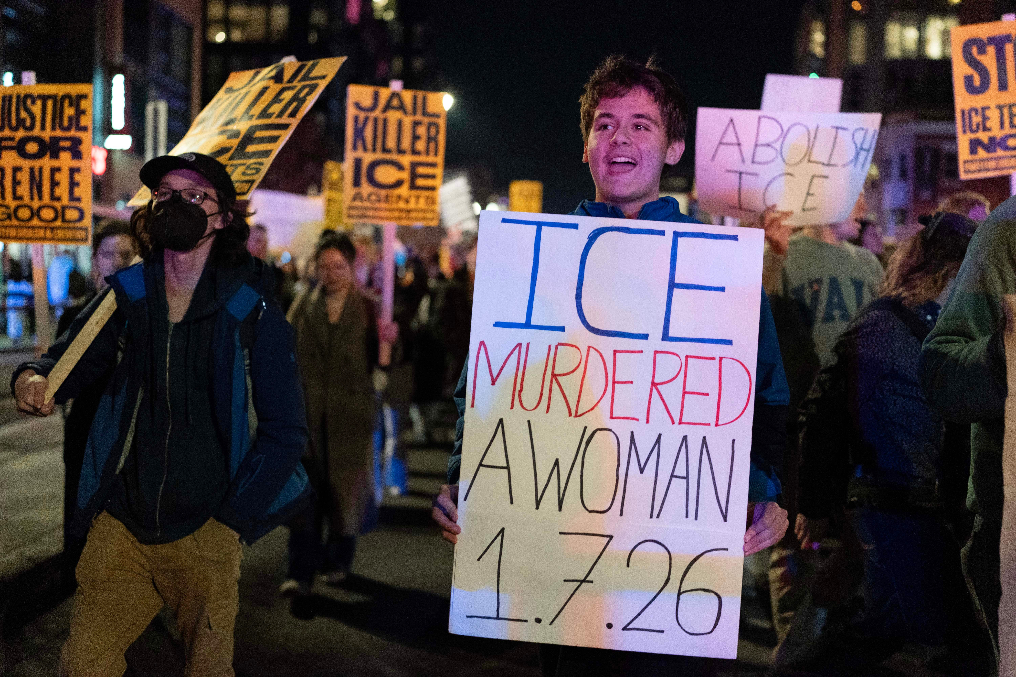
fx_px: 988
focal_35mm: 35
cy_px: 338
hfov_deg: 54.4
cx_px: 508
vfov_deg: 37.9
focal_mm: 35
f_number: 1.4
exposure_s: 1/500
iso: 6400
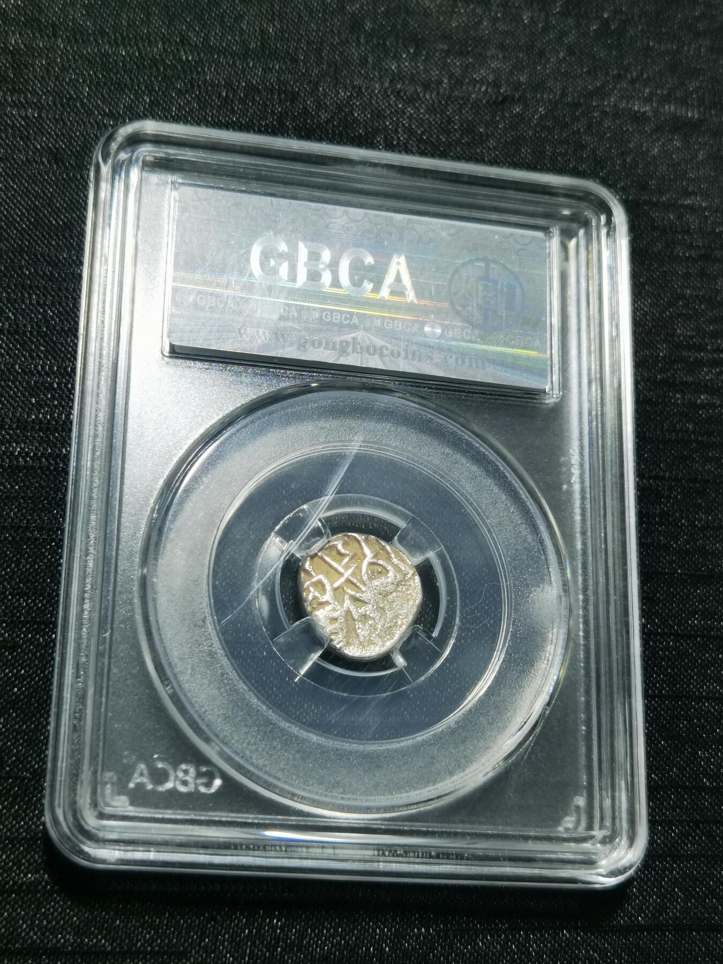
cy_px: 482
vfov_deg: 34.3
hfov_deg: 26.1
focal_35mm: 56
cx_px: 362
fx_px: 1560
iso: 125
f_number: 1.9
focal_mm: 6.67
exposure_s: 1/100
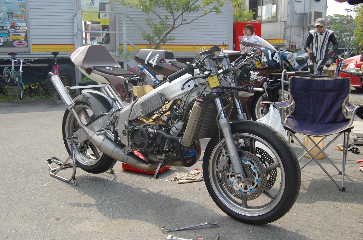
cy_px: 120
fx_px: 393
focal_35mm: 39
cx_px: 182
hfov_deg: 49.6
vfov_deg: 34.1
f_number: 6.3
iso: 200
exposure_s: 1/320
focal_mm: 26
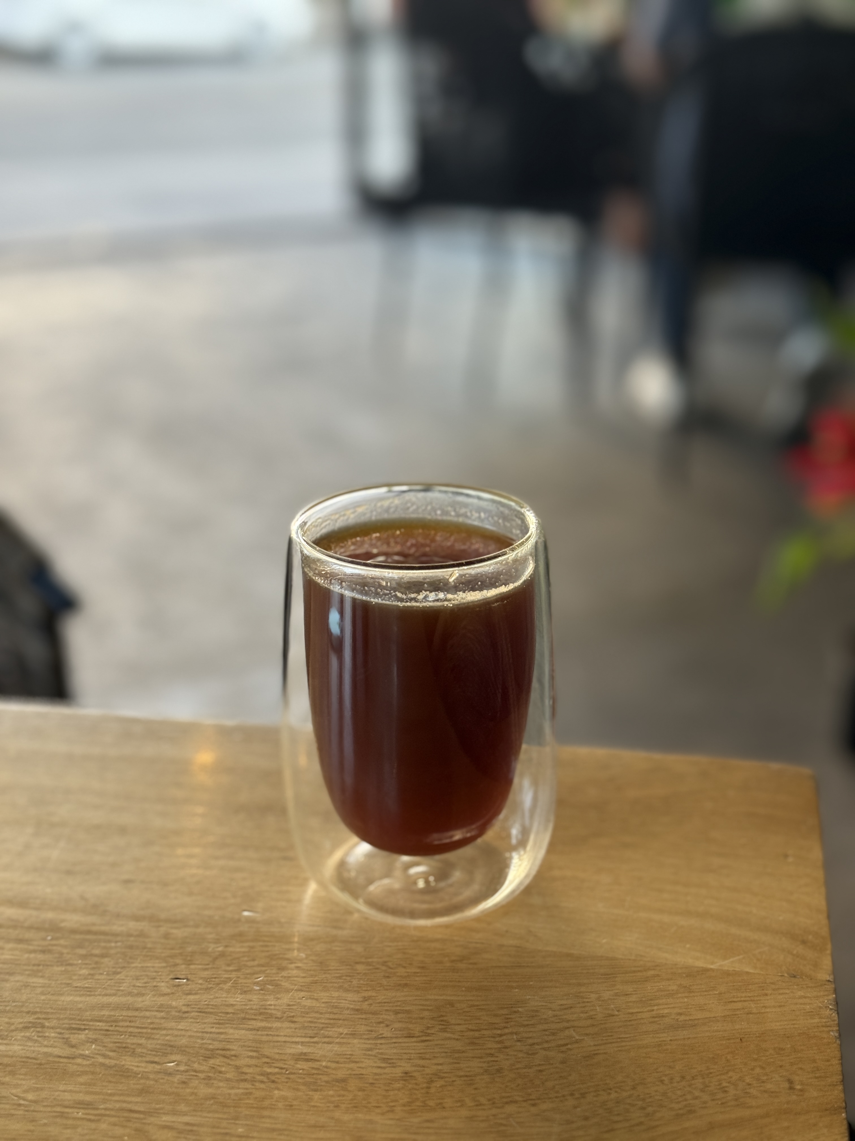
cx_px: 428
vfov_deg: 39.7
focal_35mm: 48
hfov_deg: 30.3
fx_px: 1581
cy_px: 570
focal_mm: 6.76
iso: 64
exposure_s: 1/121
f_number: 1.78
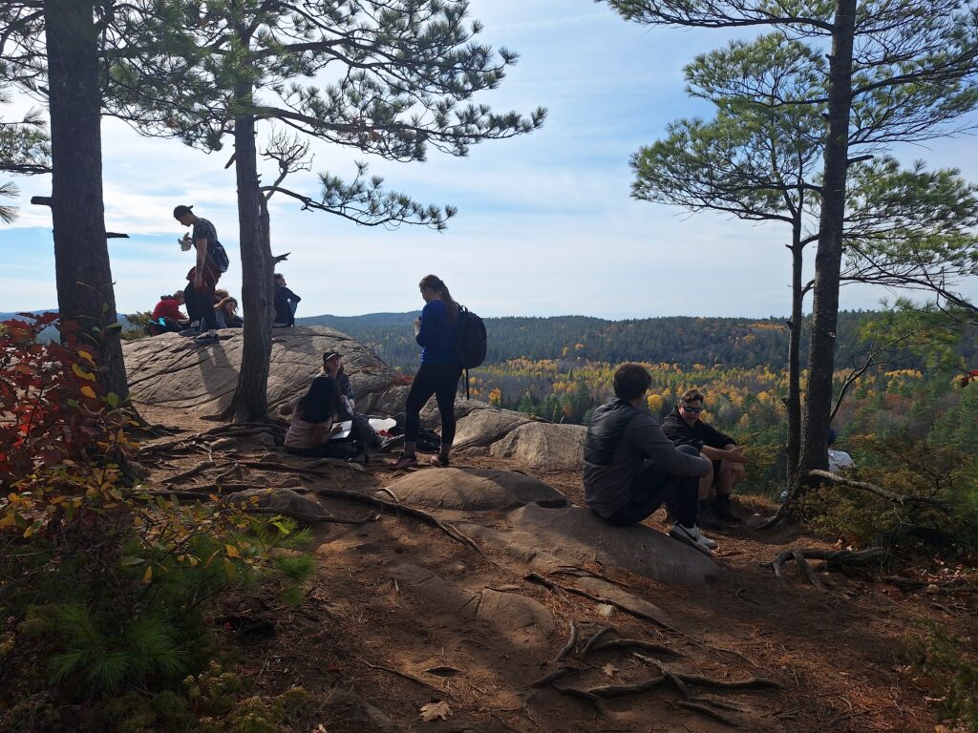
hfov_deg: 73.9
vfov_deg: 58.9
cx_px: 489
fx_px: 650
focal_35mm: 23
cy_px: 366
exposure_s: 1/6135
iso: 40
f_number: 1.8
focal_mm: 5.54
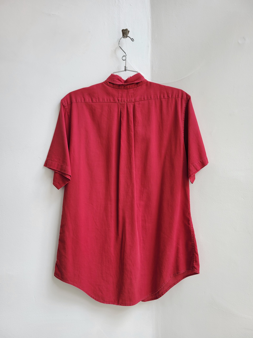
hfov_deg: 53.1
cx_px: 126
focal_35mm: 26
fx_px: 253
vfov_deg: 67.3
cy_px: 169
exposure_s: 1/120
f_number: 1.8
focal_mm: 5.4
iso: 50
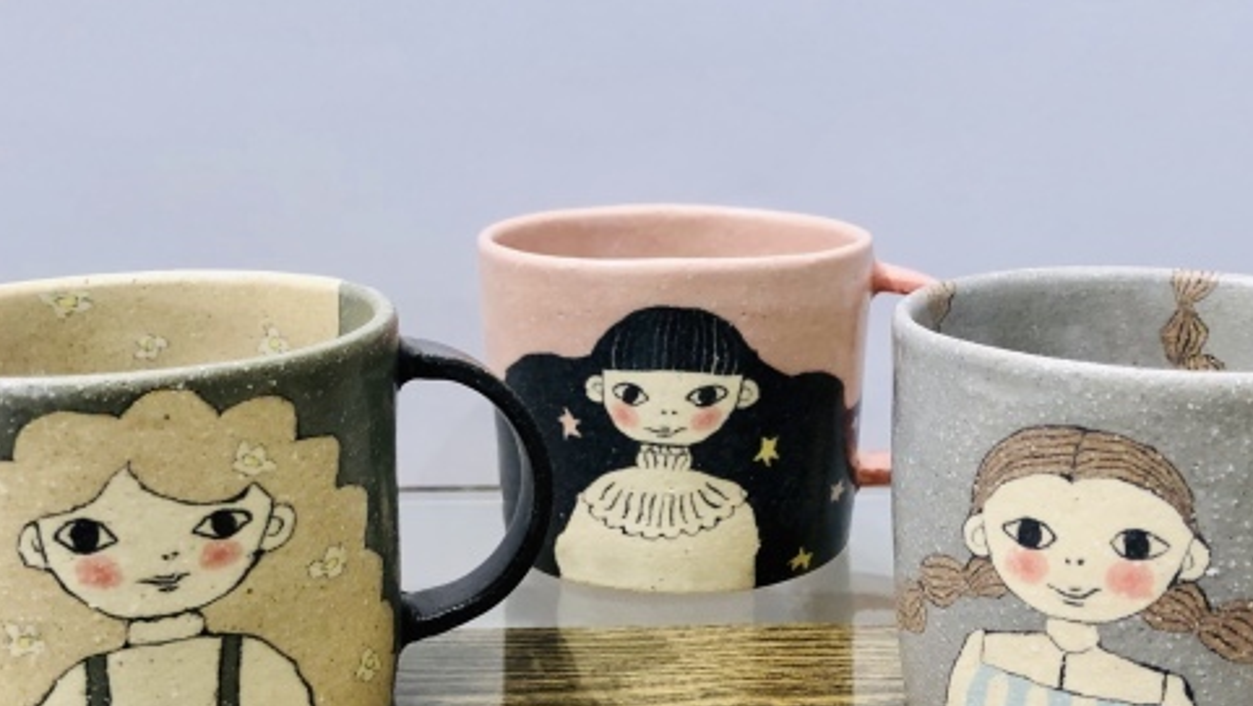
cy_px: 466
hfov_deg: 45.4
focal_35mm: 45
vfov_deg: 26.4
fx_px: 1496
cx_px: 683
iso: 32
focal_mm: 3.99
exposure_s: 1/30
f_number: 1.8
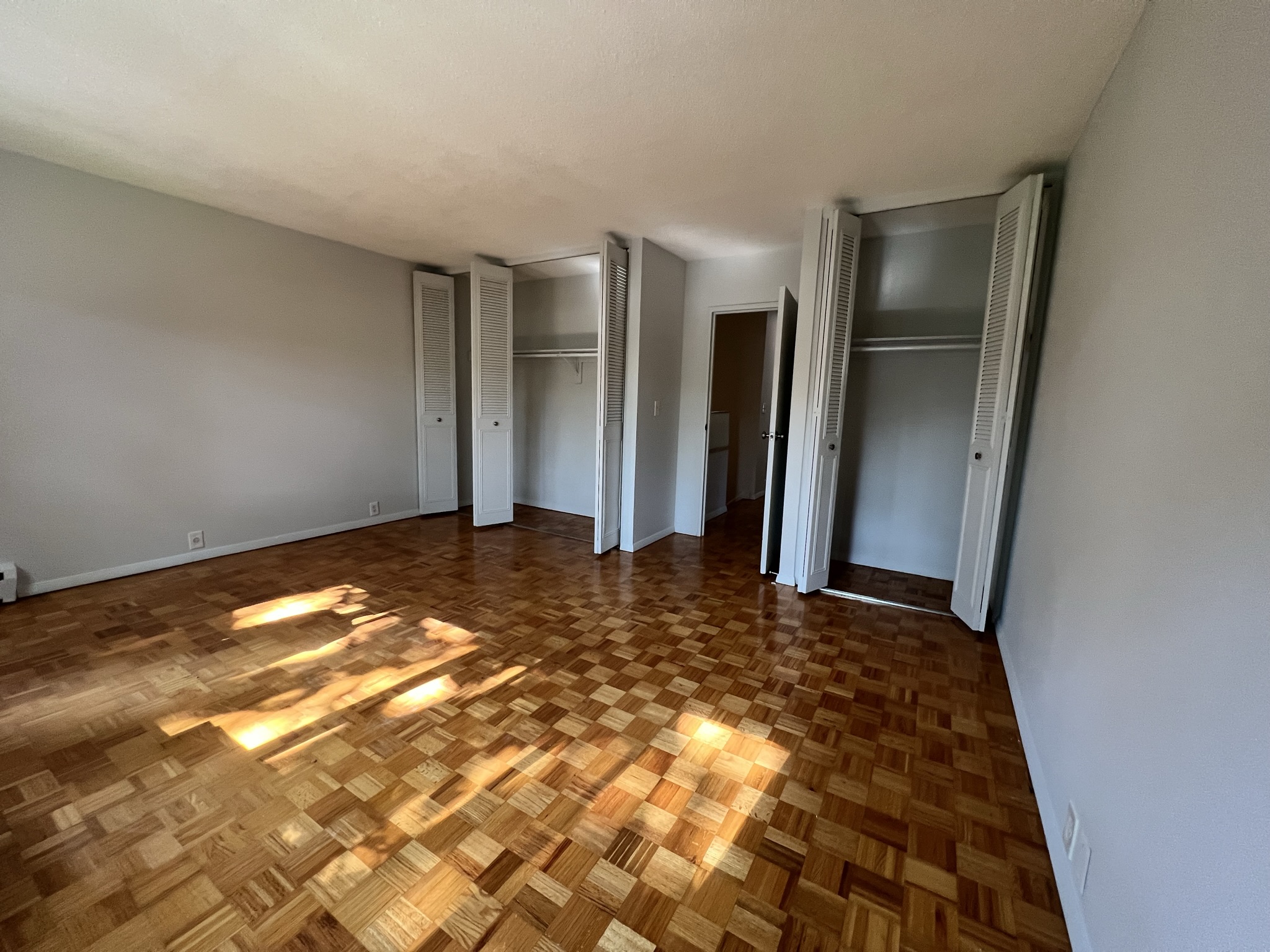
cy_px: 476
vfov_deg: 89.9
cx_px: 635
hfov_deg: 106.2
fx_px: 477
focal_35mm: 13
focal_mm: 1.57
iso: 250
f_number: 1.8
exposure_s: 1/87
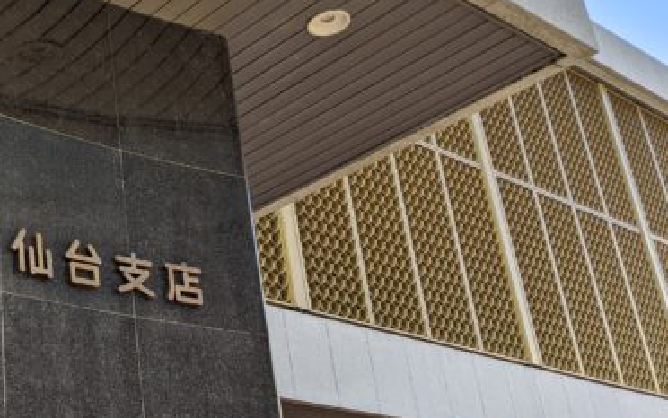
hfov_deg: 34.0
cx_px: 50
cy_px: 215
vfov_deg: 23.2
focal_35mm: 56
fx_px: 1020
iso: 34
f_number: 1.73
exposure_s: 1/522
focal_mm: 4.38
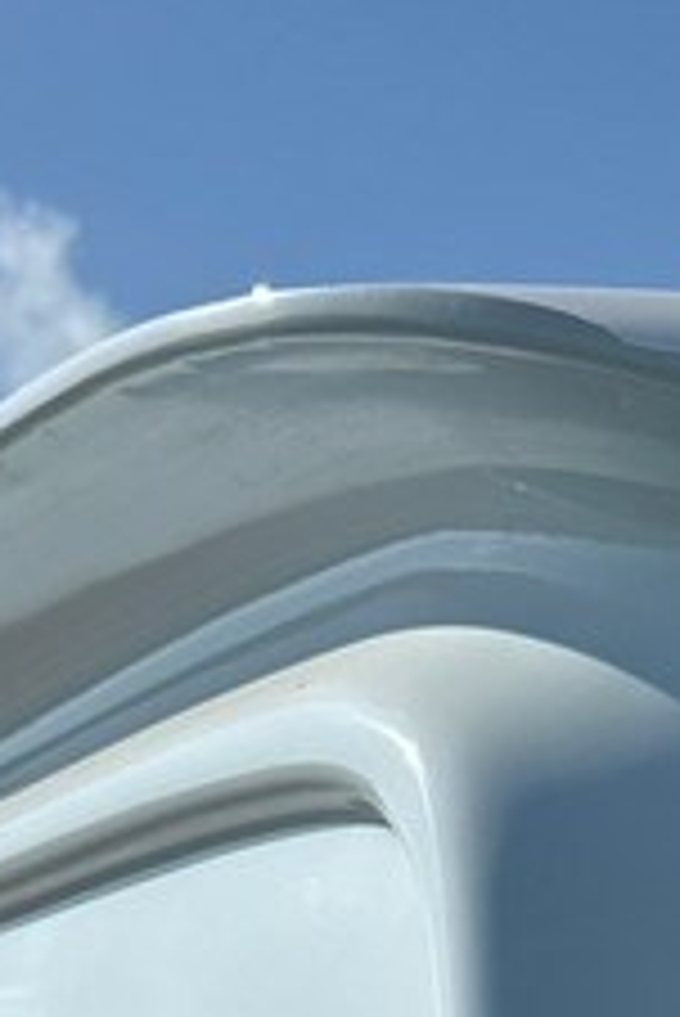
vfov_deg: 15.6
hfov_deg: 12.1
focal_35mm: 113
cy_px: 1814
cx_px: 311
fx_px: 3197
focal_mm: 6.86
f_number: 1.78
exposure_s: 1/8197
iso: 80
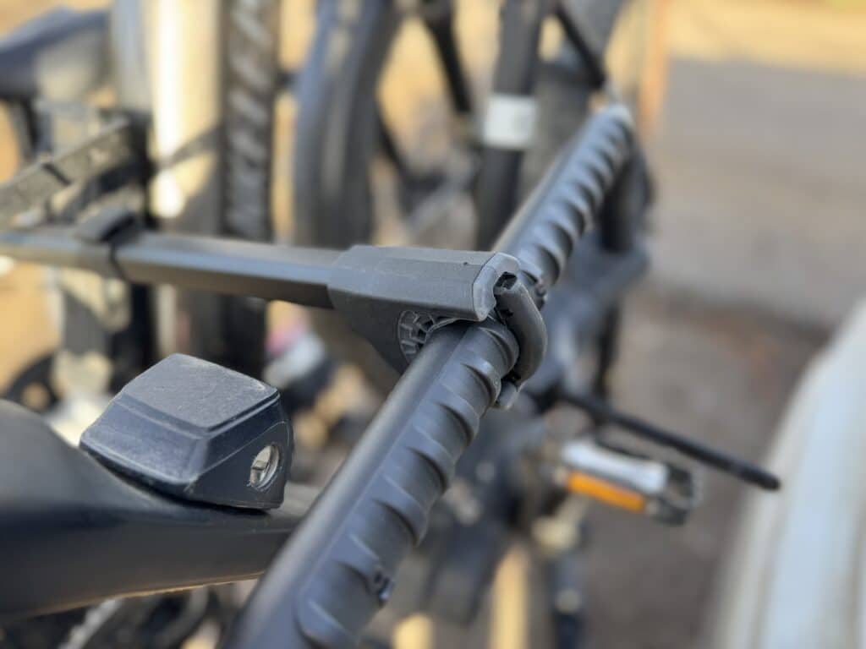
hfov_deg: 71.6
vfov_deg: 56.8
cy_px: 324
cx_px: 433
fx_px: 600
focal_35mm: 24
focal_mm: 6.76
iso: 64
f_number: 1.78
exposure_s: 1/146
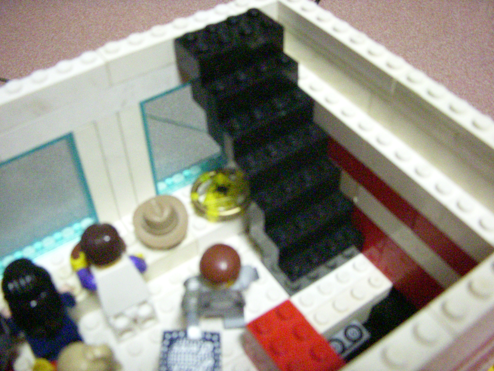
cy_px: 186
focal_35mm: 38
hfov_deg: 49.0
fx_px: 542
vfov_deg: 37.7
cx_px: 247
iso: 1600
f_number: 3.3
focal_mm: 6.3
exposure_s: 1/30
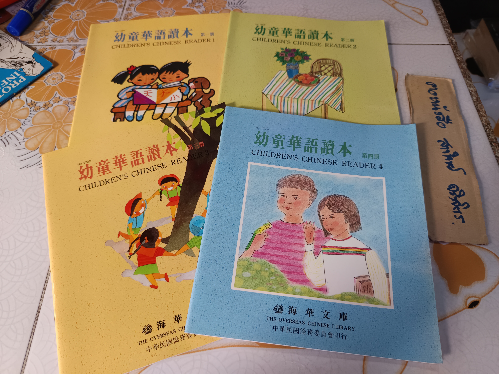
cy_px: 187
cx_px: 250
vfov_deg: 56.8
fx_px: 346
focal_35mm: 24
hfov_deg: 71.6
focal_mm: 5.31
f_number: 1.7
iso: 236
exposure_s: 1/50
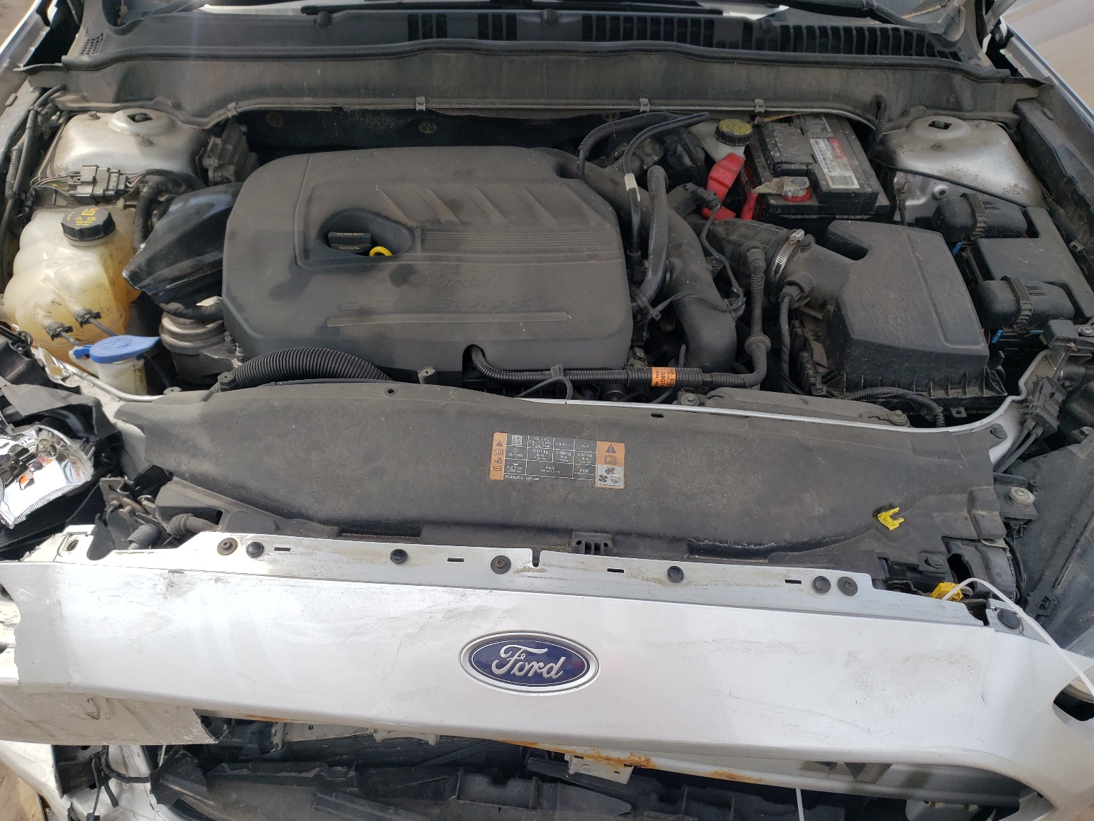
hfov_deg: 65.3
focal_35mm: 27
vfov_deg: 51.4
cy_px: 402
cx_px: 557
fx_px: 853
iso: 50
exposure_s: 1/2000
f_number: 1.5
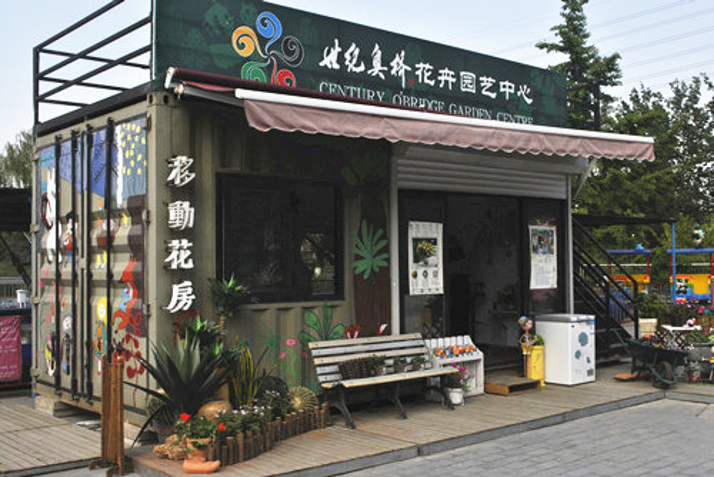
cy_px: 238
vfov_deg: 34.3
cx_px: 357
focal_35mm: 39
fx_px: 774
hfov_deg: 49.5
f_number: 13
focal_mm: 26
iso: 400
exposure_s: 1/640
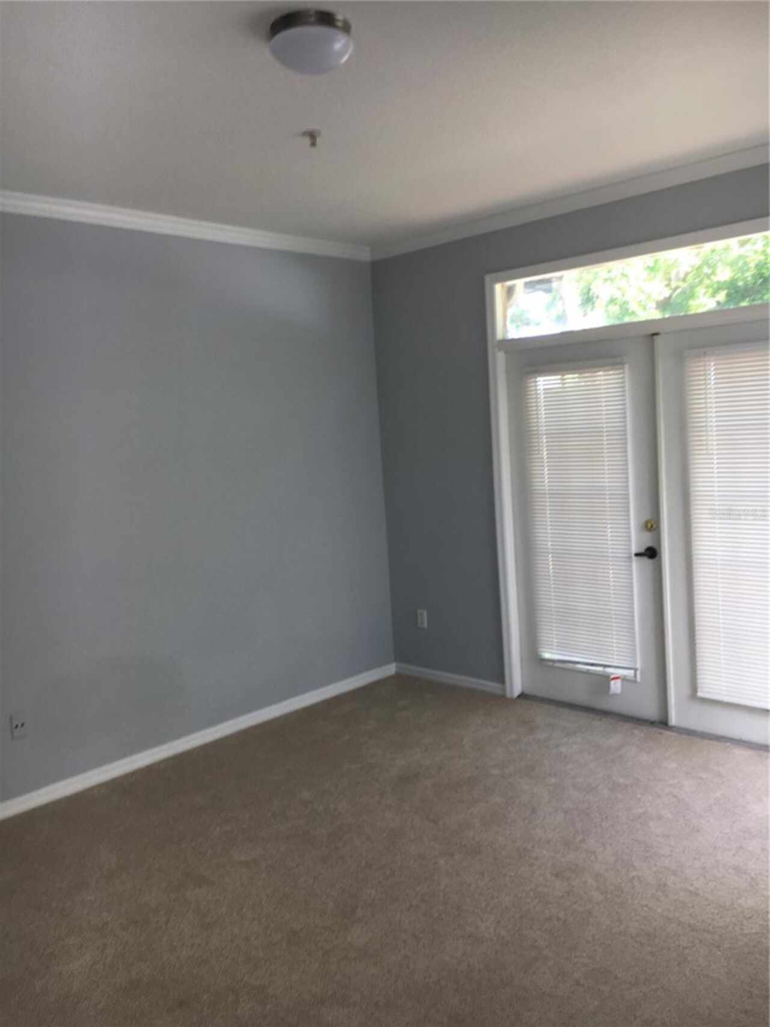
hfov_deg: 48.2
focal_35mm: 29
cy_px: 514
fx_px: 860
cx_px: 385
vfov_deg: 61.7
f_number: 2.2
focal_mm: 4.15
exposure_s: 1/60
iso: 32
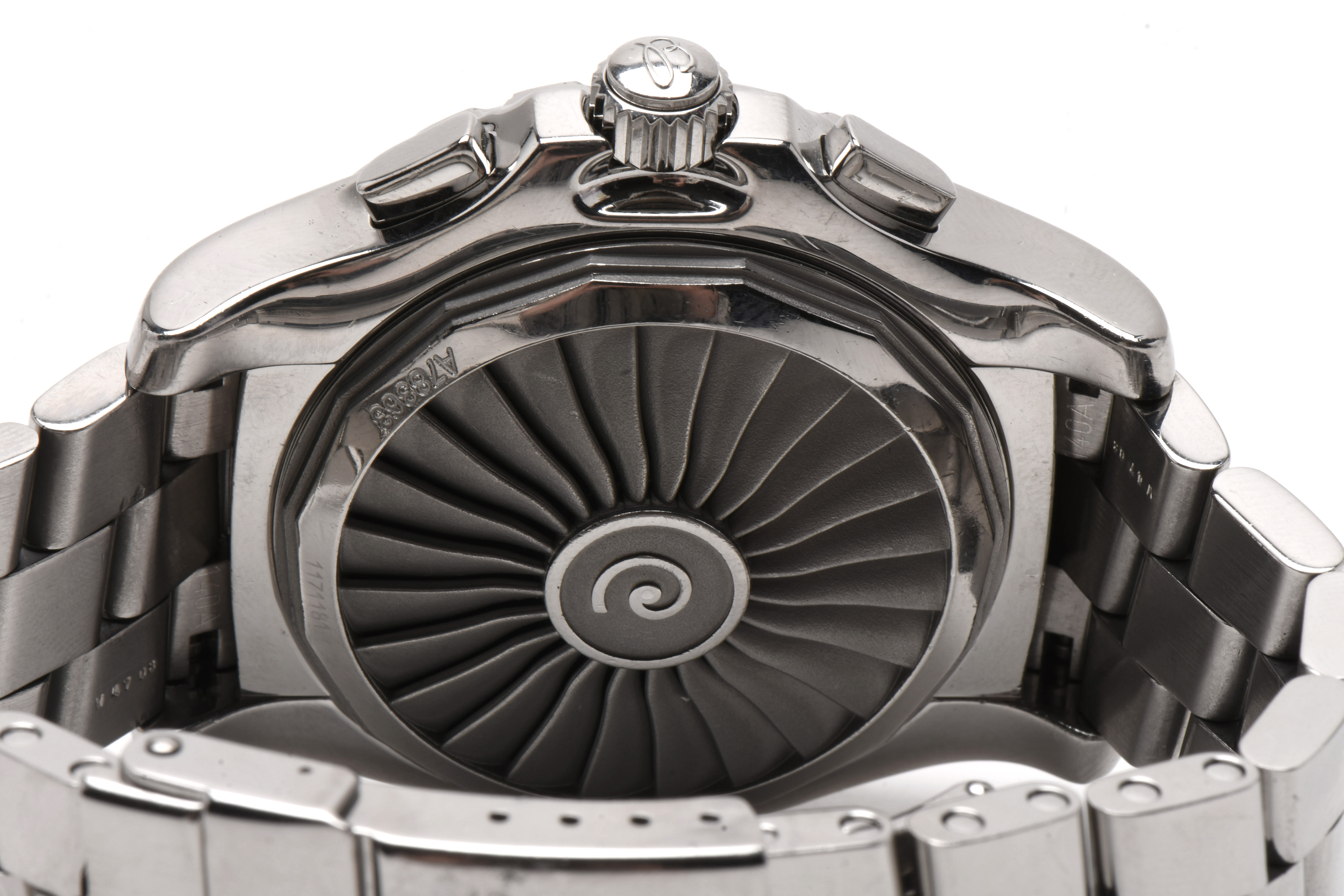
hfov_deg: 16.1
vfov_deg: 10.8
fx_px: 4760
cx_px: 672
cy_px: 448
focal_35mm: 128
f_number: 25
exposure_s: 1/100
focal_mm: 85
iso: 100
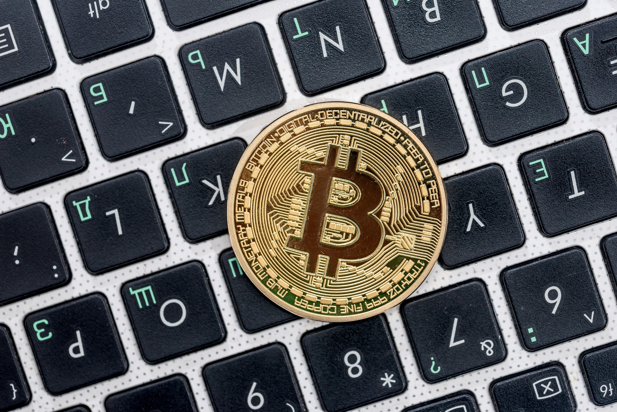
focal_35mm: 105
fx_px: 1800
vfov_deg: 13.1
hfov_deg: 19.4
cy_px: 206
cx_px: 308
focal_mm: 105
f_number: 10
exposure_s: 1/200
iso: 400
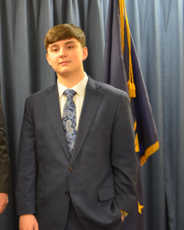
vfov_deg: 29.1
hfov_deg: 22.6
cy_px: 114
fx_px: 443
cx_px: -1
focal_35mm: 65
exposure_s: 1/15
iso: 640
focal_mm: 28
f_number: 4.5
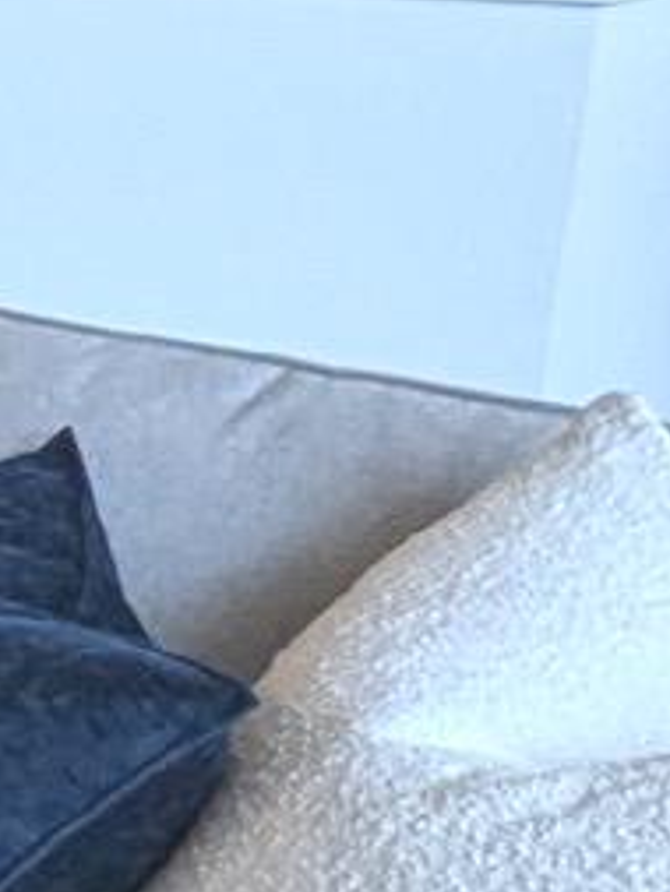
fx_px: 2707
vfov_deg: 18.1
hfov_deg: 7.5
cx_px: -2218
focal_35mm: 105
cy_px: -56
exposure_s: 1/40
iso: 97
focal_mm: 1.95
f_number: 2.2
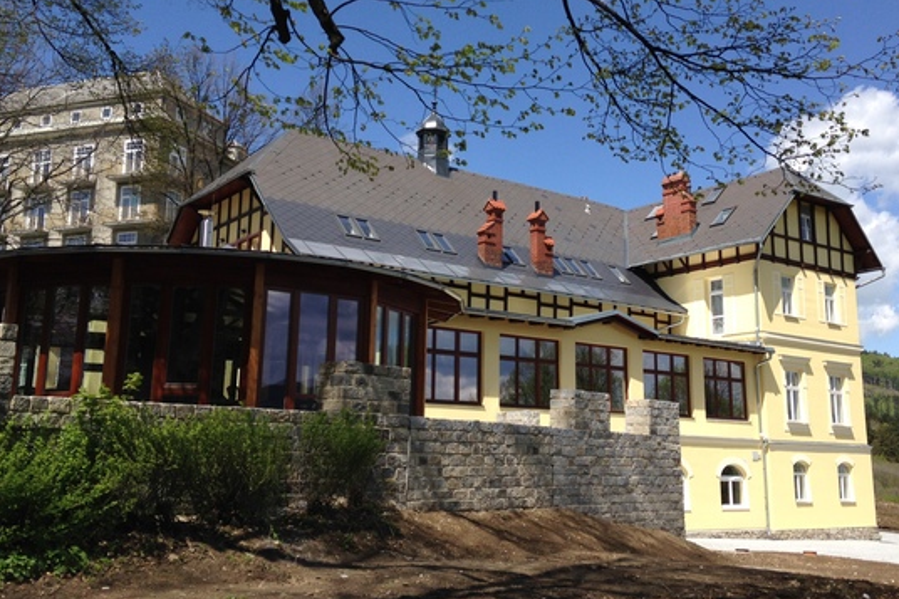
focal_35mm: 41
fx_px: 1023
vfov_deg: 32.6
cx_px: 508
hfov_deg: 47.3
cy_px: 267
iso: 50
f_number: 2.4
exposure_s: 1/1695
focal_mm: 4.12
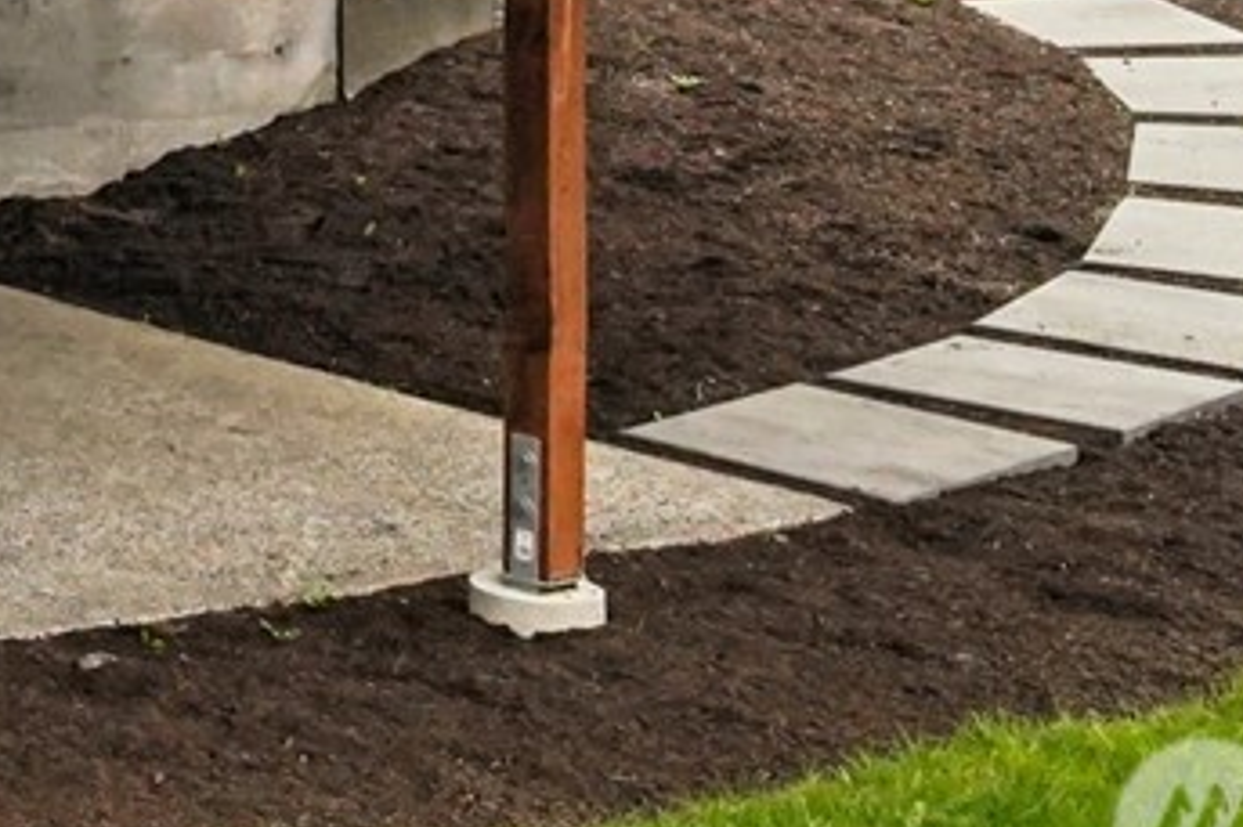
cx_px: -1071
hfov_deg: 18.9
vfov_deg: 13.4
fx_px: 2726
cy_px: -1074
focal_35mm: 79
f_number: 8
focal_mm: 16
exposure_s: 1/1000
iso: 1600
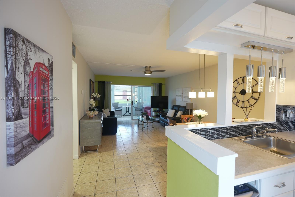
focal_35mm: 16
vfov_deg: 73.8
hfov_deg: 96.7
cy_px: 98
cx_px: 148
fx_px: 131
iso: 80
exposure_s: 1/2
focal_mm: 16
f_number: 5.6
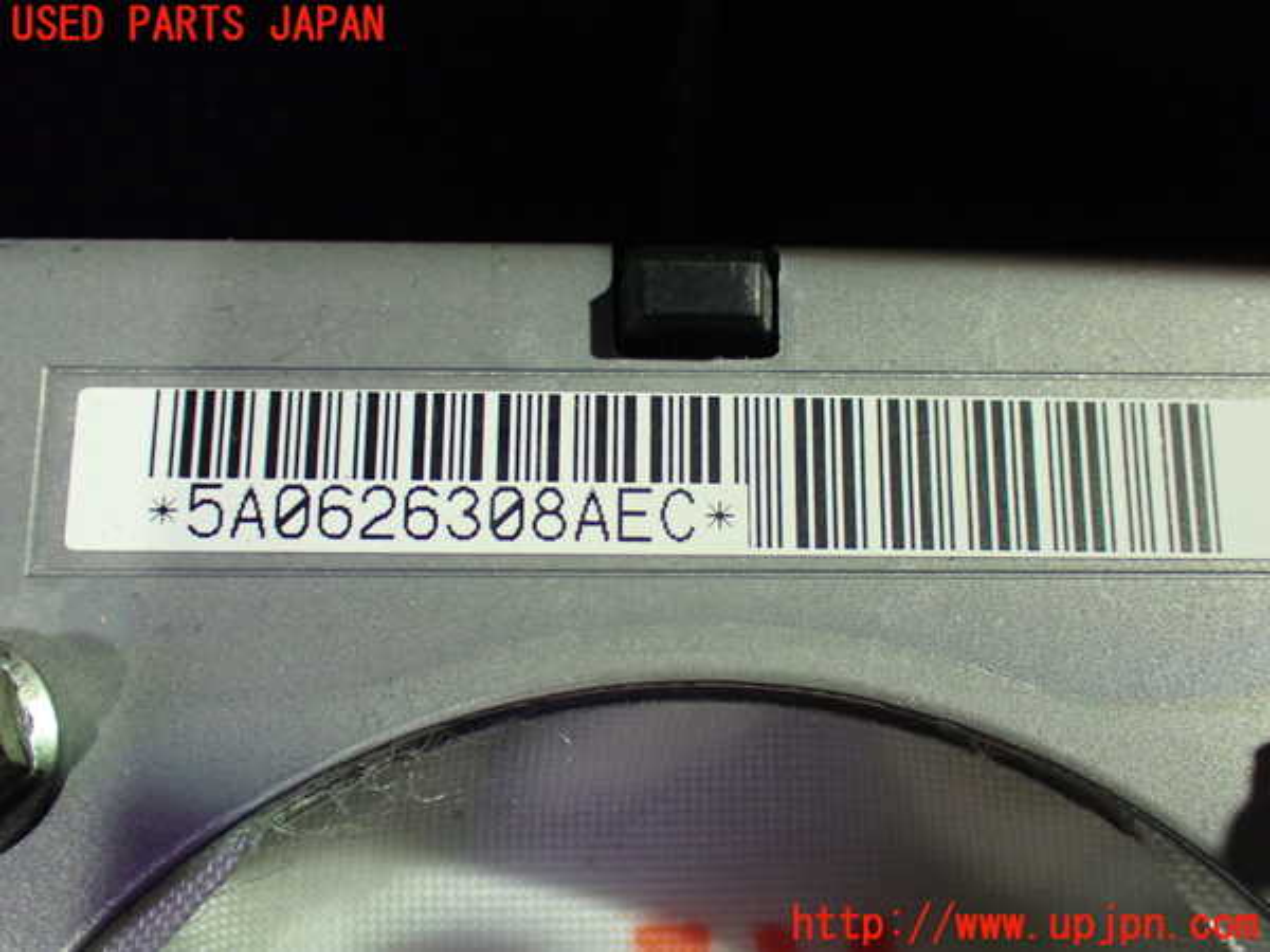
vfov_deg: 32.9
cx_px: 635
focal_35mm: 44
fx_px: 1614
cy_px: 476
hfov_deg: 42.9
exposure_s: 1/50
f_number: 2.9
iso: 800
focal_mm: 7.84
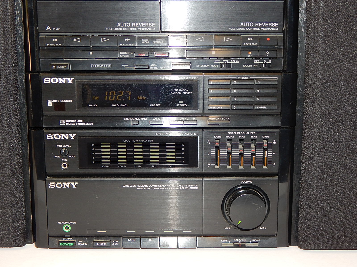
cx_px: 178
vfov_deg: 24.0
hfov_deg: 31.7
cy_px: 134
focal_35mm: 61
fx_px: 629
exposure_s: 1/30
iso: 200
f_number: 4
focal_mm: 10.9
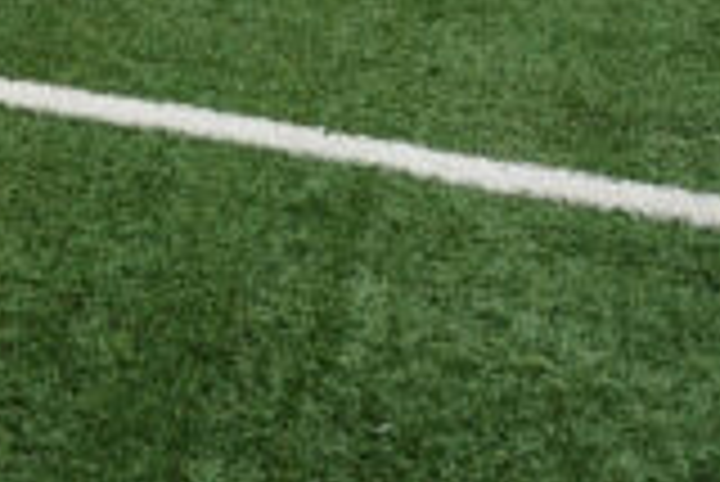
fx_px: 2302
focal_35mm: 115
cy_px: -930
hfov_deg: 11.8
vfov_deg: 9.5
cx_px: -1296
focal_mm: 18
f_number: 8
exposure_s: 1/320
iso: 800
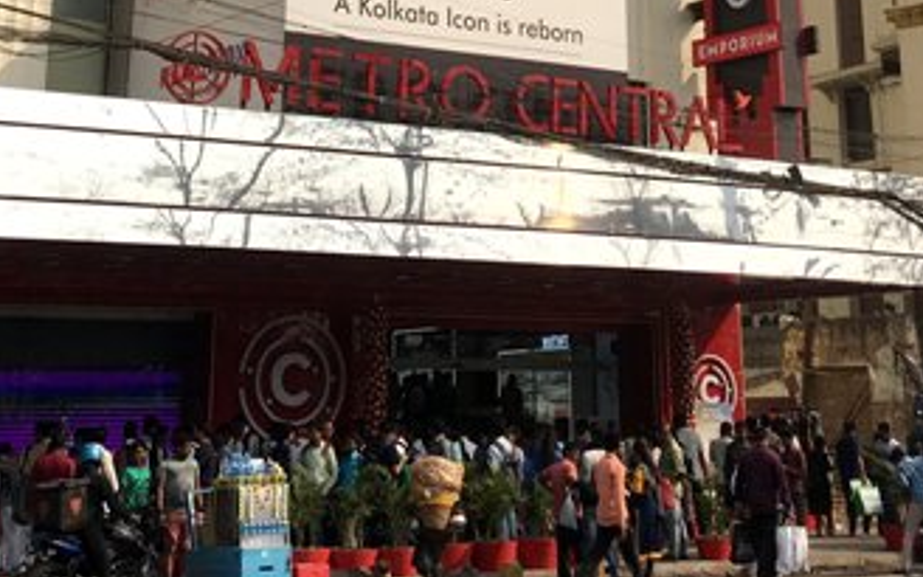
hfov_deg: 27.5
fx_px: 1887
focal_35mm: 75
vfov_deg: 16.2
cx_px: 509
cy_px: -222
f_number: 2.2
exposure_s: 1/2024
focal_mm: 4.15
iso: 25
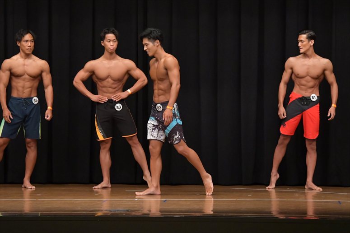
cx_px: 175
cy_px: 116
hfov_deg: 10.2
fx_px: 1963
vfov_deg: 6.8
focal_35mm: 202
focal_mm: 135
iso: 6400
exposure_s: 1/400
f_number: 5.6
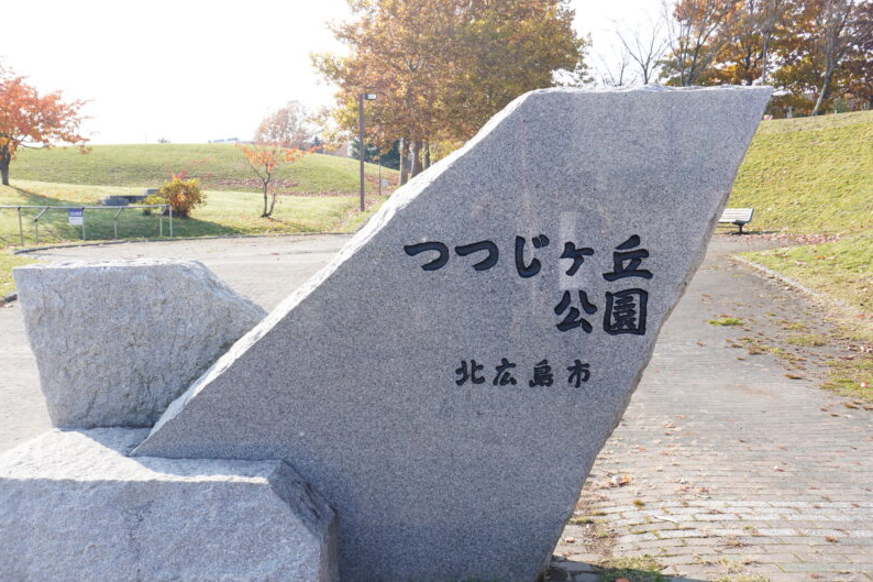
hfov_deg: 47.7
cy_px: 357
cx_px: 383
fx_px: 985
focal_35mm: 41
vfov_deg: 32.8
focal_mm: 21
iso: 100
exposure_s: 1/100
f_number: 6.3
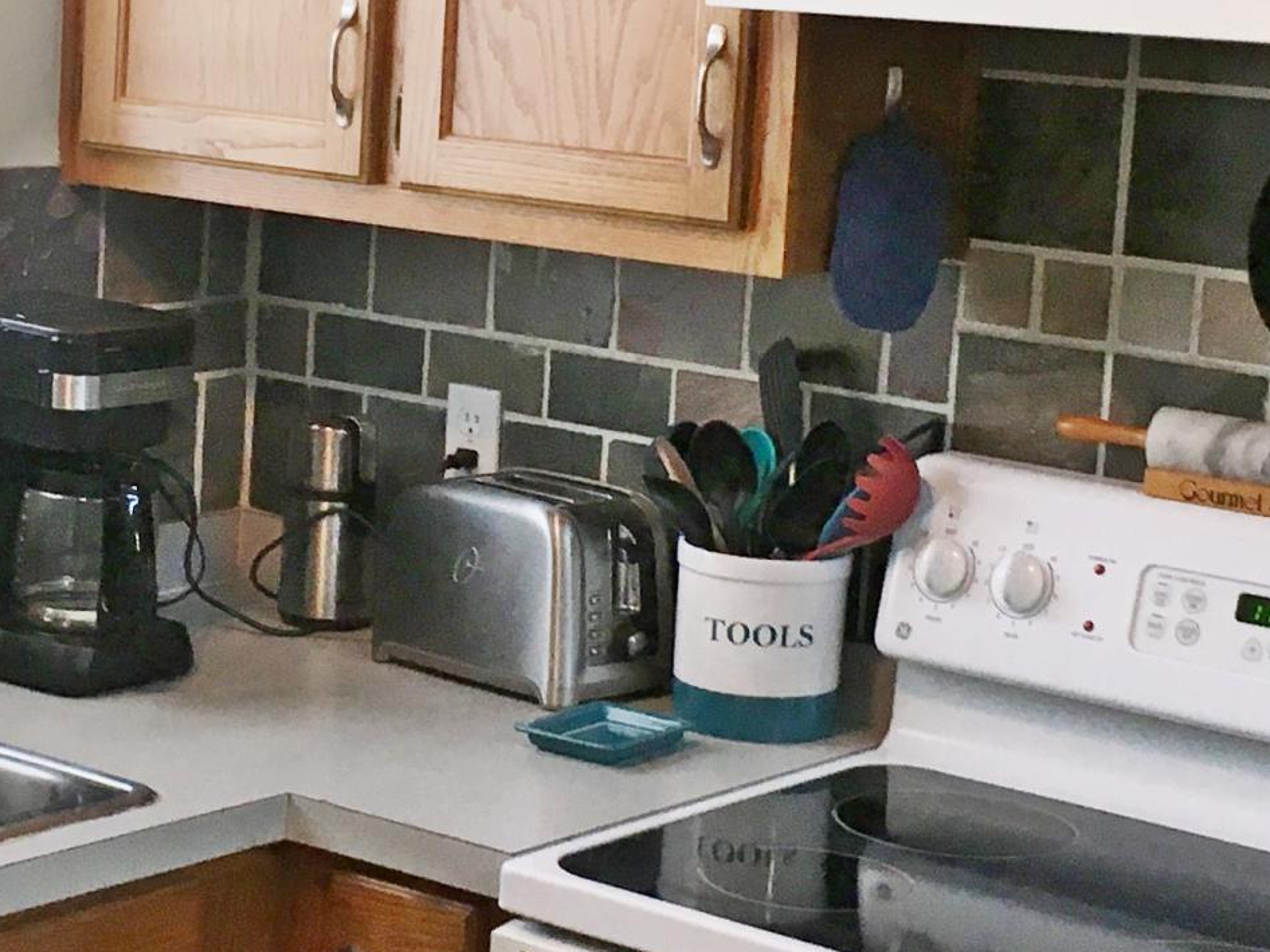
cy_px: 349
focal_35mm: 92
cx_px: 379
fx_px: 3374
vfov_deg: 16.0
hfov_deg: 21.2
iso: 32
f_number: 2.2
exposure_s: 1/30
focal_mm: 4.15
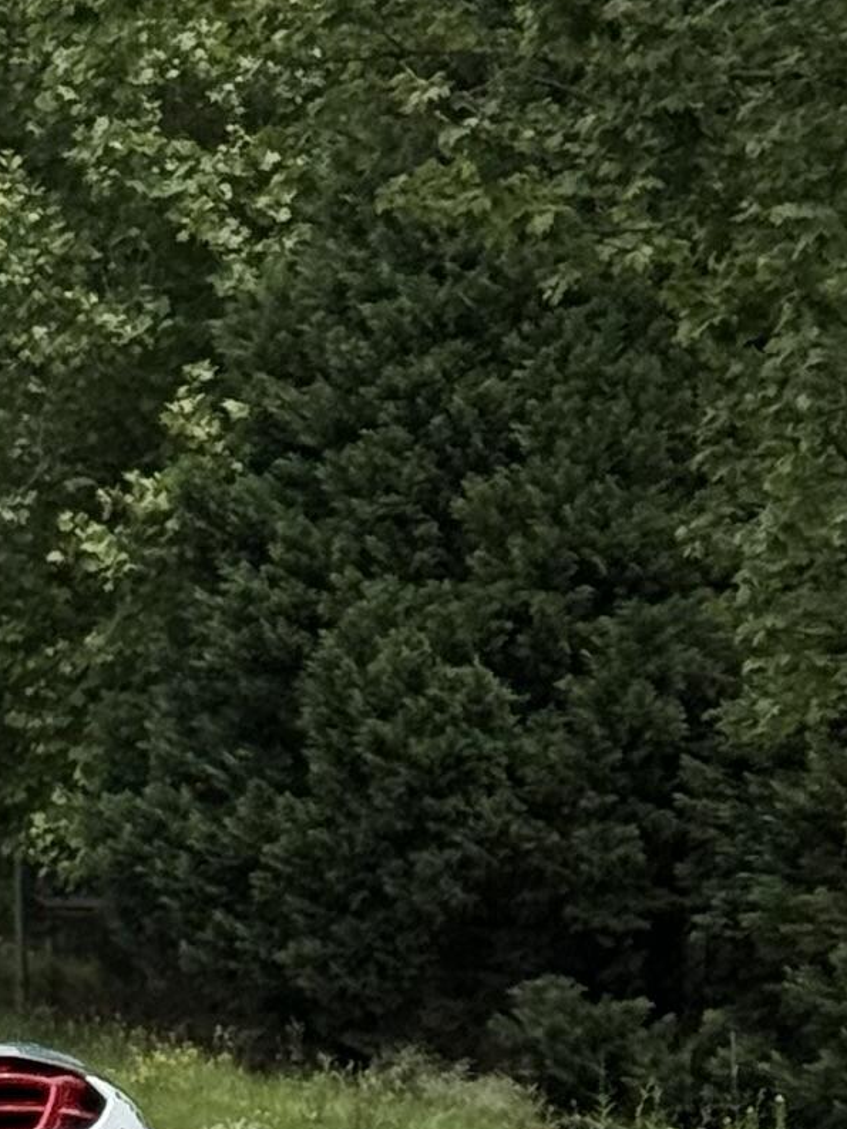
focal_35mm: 244
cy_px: 262
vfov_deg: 8.1
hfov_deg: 6.0
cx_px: -437
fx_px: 7958
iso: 64
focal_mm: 6.76
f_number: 1.78
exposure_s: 1/6024
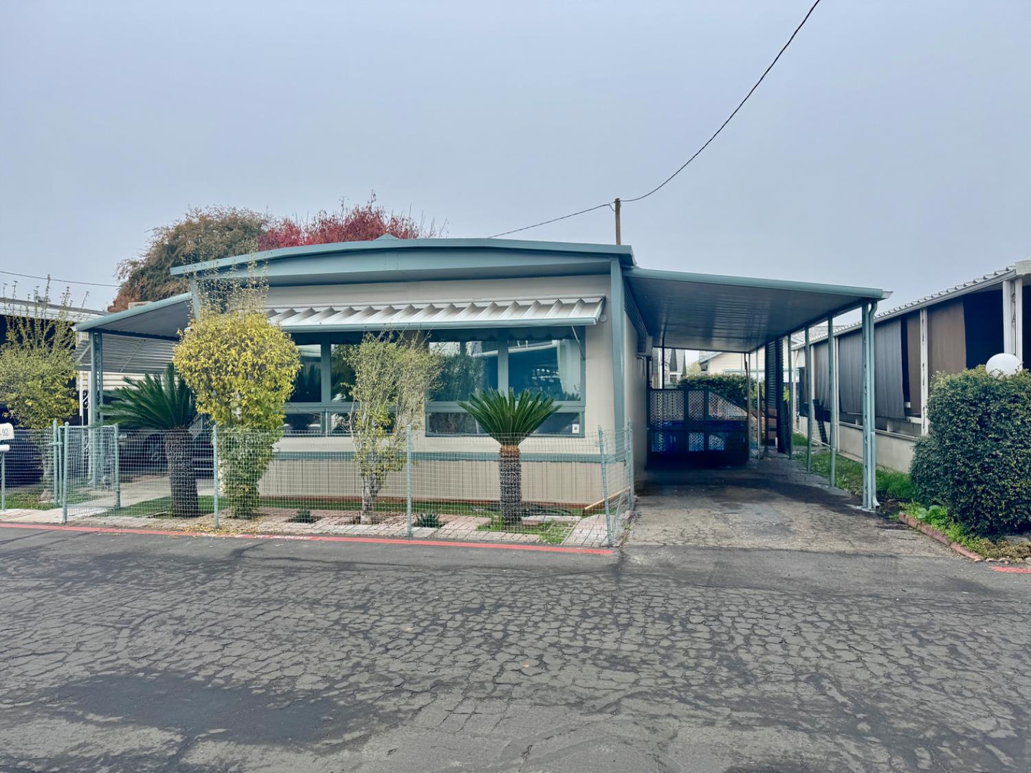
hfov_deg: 71.6
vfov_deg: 56.8
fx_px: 715
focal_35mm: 24
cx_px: 516
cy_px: 386
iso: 80
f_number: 1.78
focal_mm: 6.76
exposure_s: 1/995
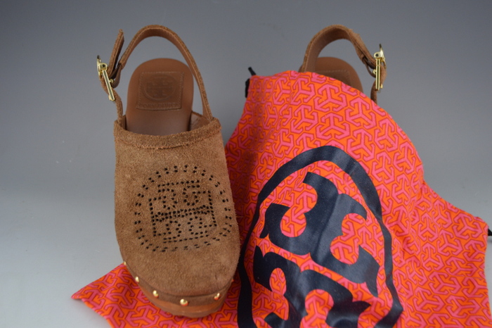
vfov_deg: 31.9
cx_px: 246
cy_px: 164
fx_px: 574
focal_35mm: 42
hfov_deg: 46.4
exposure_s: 1/80
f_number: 4.5
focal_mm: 28
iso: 400
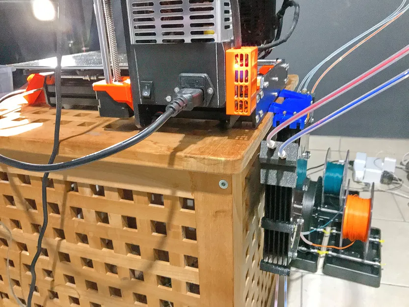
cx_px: 204
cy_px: 154
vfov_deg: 49.8
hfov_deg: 63.4
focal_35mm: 28
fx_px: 331
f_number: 1.8
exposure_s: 1/17
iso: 250
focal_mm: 3.99
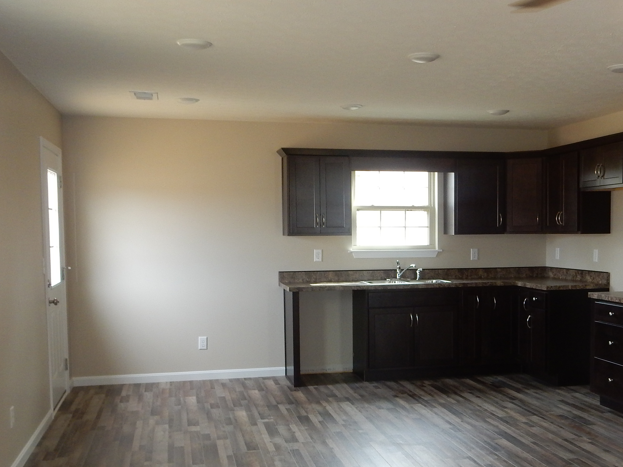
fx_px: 792
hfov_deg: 42.5
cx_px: 398
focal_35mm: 44
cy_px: 291
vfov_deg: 32.7
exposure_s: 1/30
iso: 160
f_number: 3.7
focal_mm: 4.5
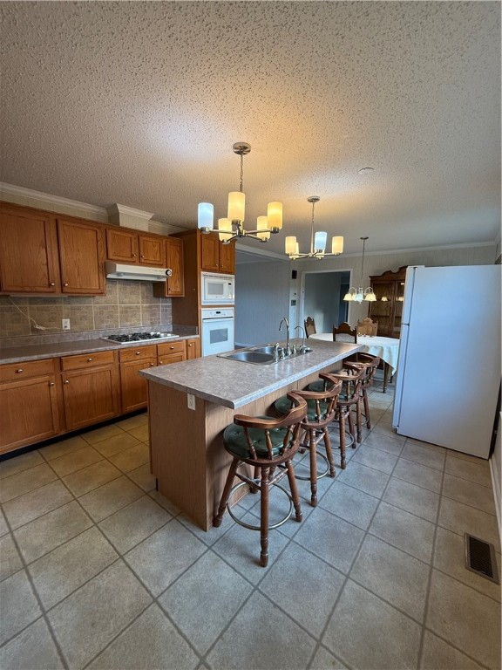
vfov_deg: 102.1
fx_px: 271
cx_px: 251
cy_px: 335
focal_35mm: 14
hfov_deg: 85.7
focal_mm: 2.22
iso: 100
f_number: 2.2
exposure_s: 1/120
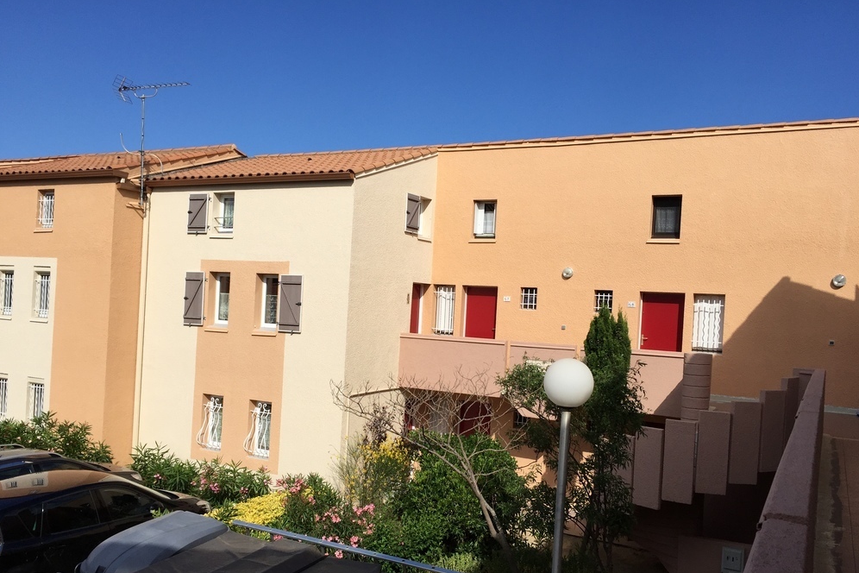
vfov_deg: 42.3
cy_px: 309
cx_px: 435
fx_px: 740
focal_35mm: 31
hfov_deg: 60.3
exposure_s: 1/3300
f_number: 2.2
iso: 32
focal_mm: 4.15
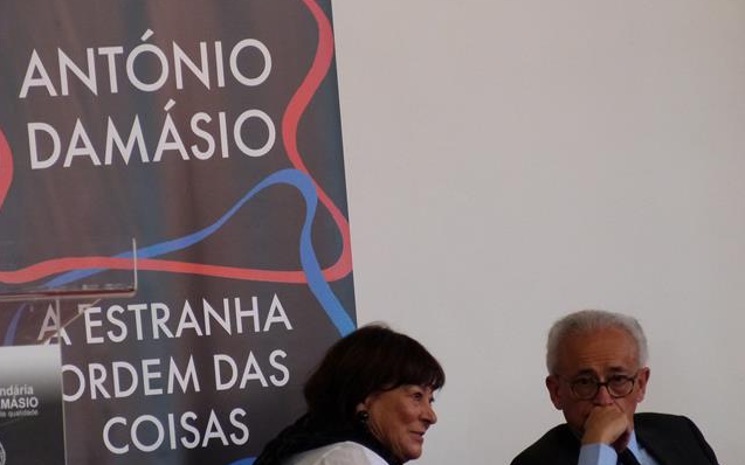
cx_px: 372
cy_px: 263
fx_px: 10090
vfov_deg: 2.6
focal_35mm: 497
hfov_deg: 4.2
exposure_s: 1/50
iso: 400
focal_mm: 84.1
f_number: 4.4
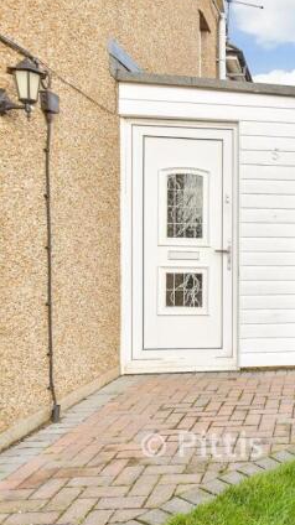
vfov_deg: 58.0
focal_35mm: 34
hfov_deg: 27.5
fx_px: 474
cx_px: 405
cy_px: 259
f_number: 8
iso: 160
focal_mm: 14
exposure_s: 1/100
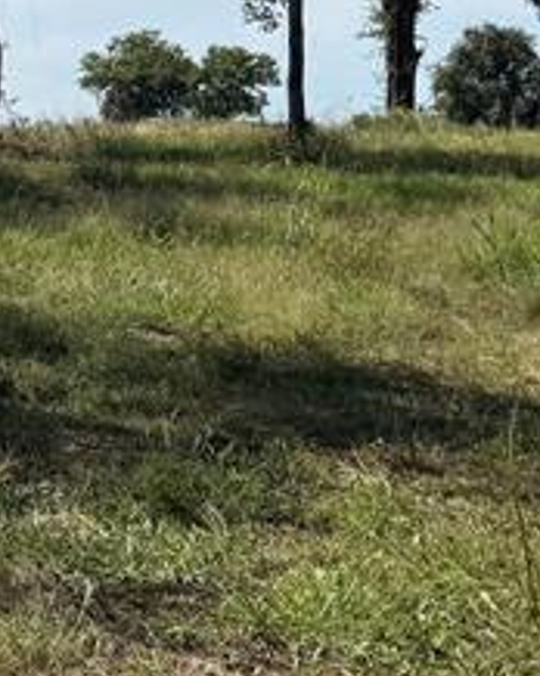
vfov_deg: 17.1
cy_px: 16
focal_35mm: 110
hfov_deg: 12.0
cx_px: -649
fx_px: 2201
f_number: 1.78
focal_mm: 6.76
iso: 80
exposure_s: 1/6173
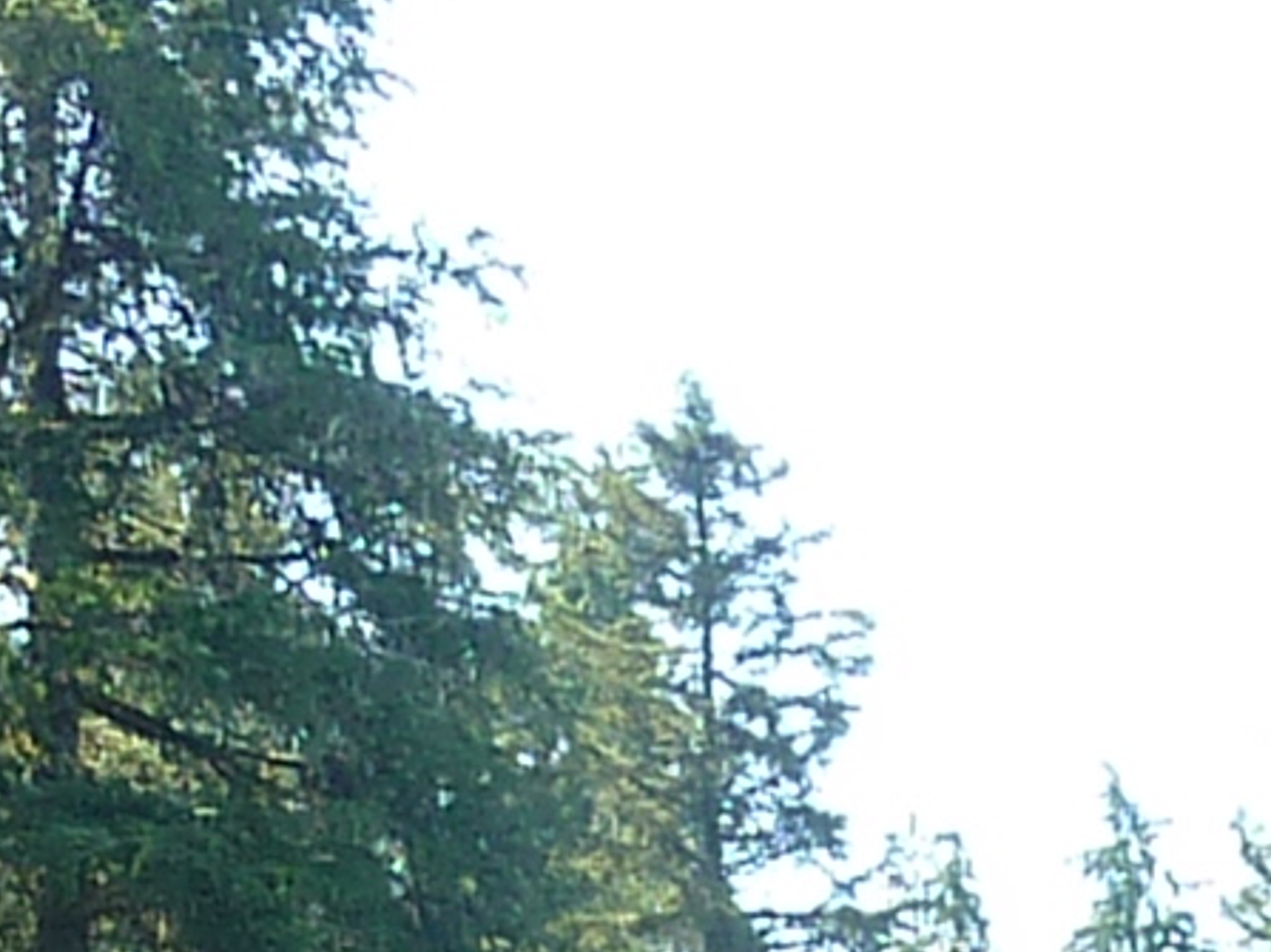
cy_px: 2066
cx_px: 958
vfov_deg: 6.5
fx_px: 8076
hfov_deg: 9.0
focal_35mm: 220
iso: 80
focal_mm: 4.4
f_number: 4
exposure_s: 1/160
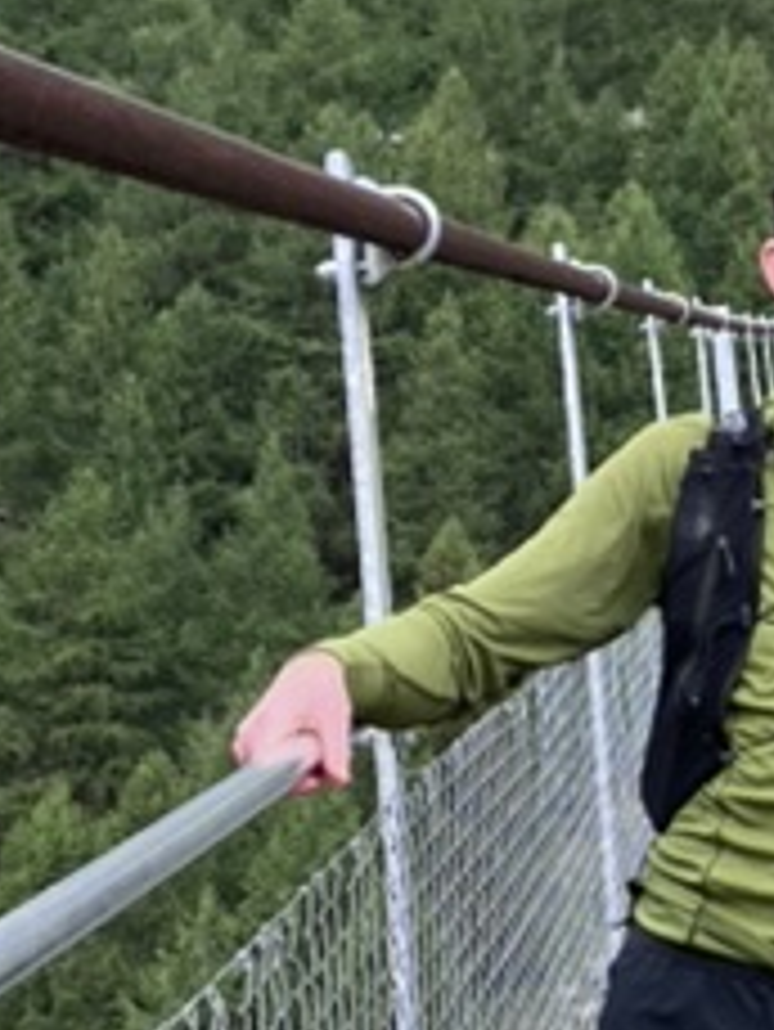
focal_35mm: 125
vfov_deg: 15.7
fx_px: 3723
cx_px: 1008
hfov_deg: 11.6
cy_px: 265
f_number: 1.8
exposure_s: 1/412
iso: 32
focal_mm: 3.99
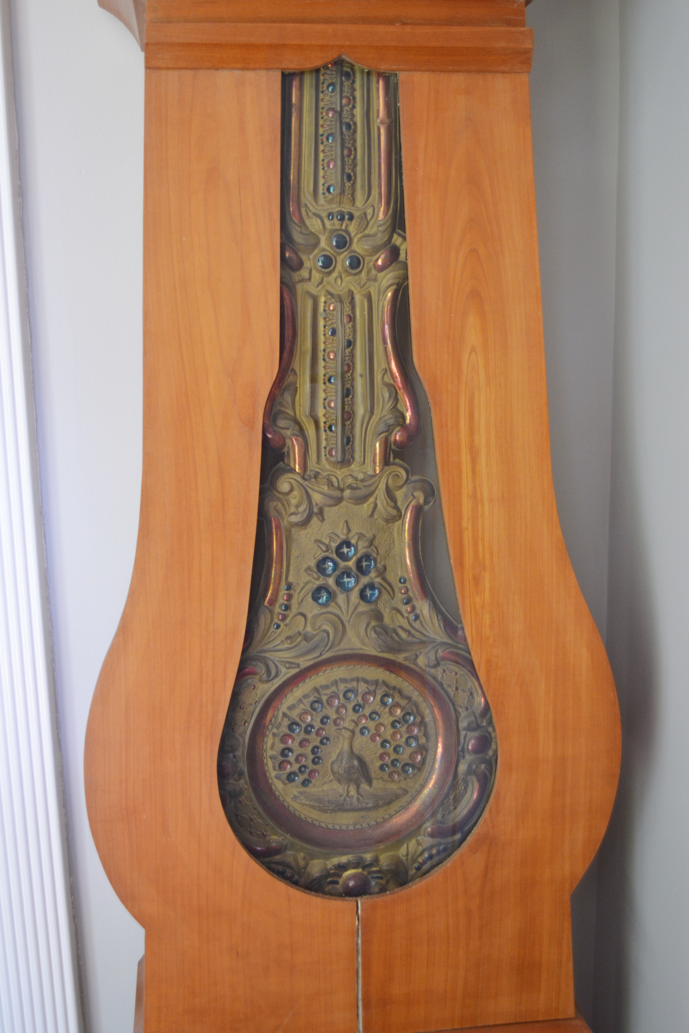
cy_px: 516
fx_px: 1033
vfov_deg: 53.1
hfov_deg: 36.9
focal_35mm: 36
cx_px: 344
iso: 800
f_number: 4
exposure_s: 1/50
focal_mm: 24
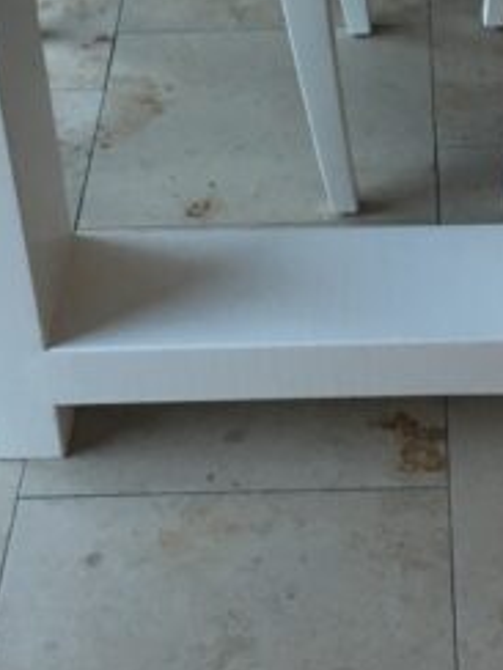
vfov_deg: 20.5
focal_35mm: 95
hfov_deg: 15.4
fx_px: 1841
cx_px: 415
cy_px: 154
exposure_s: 1/33
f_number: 2.2
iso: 125
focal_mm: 4.15
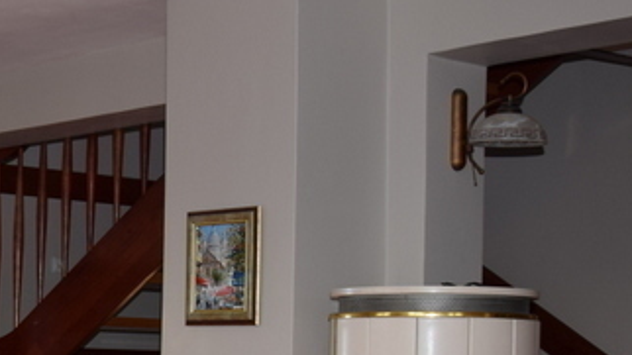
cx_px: -220
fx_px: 1508
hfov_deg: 21.2
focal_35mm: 90
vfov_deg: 13.2
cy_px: 401
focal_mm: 18
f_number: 5.6
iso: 140
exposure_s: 1/125
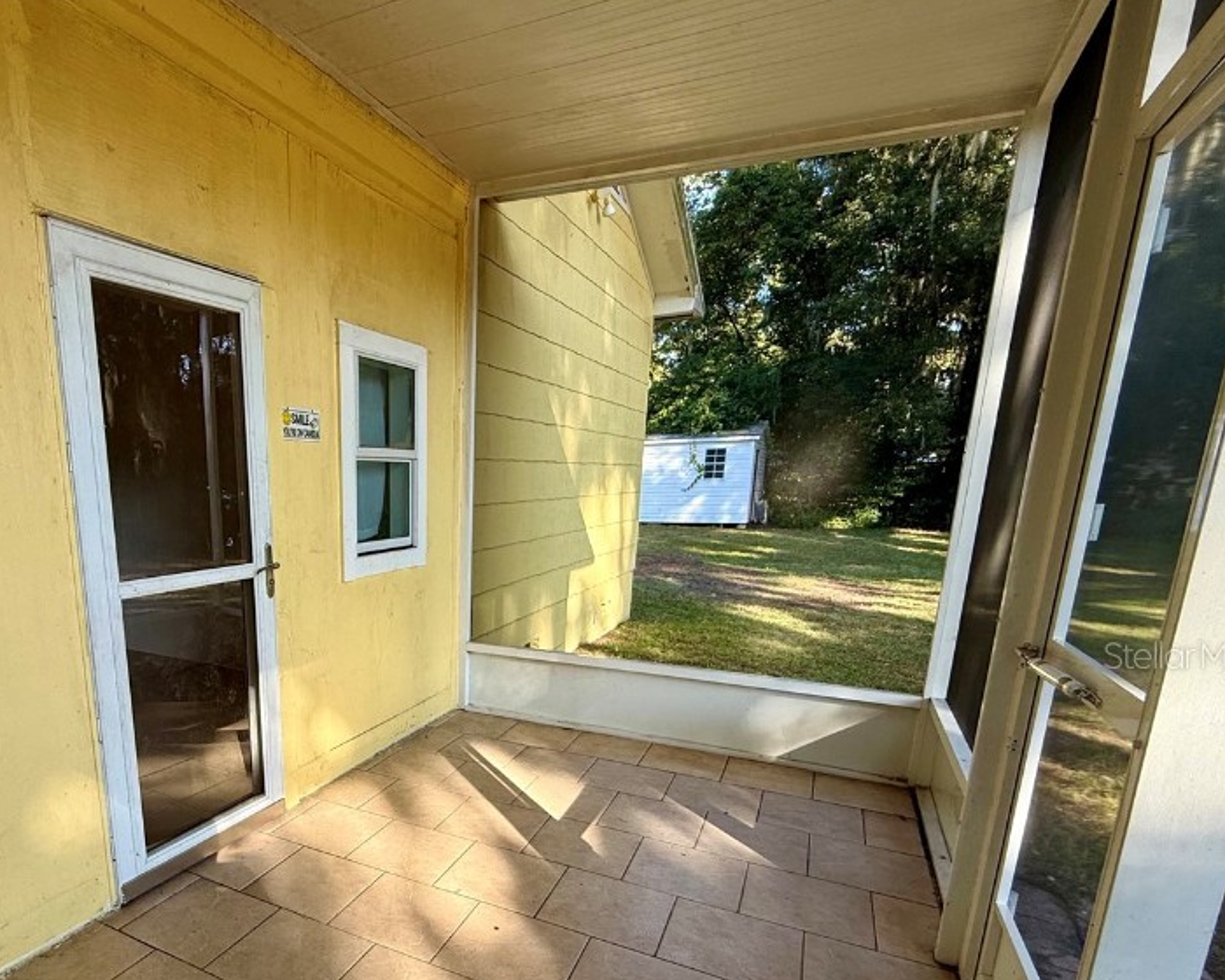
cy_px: 654
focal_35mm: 20
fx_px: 725
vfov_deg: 66.2
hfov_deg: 76.8
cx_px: 373
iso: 64
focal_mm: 2.22
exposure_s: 1/222
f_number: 2.2
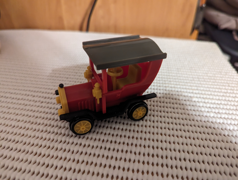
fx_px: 165
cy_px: 90
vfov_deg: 56.9
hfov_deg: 71.5
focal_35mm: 24
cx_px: 119
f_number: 1.85
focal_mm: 6.81
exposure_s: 1/67
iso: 1201
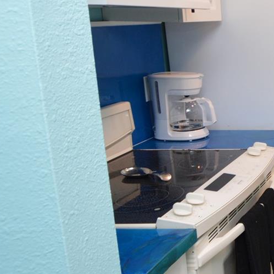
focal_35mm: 49
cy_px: 107
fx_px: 439
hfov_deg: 24.8
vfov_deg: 34.5
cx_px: 431
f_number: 4
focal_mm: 12
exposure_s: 1/60
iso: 500
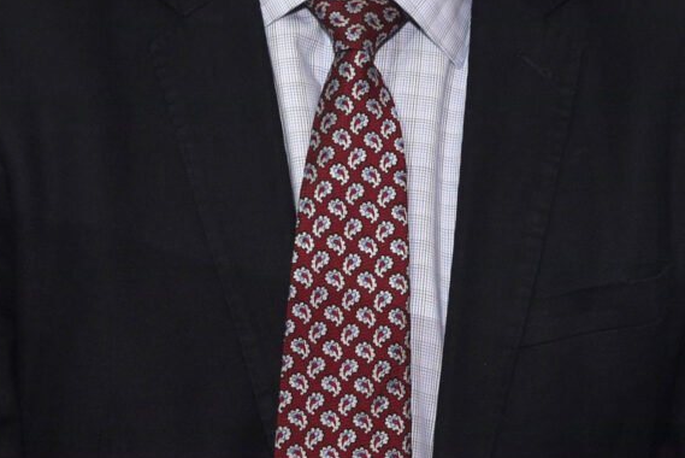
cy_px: 344
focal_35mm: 180
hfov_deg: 11.3
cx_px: 695
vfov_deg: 7.6
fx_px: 3427
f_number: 8
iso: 500
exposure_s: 1/160
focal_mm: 40
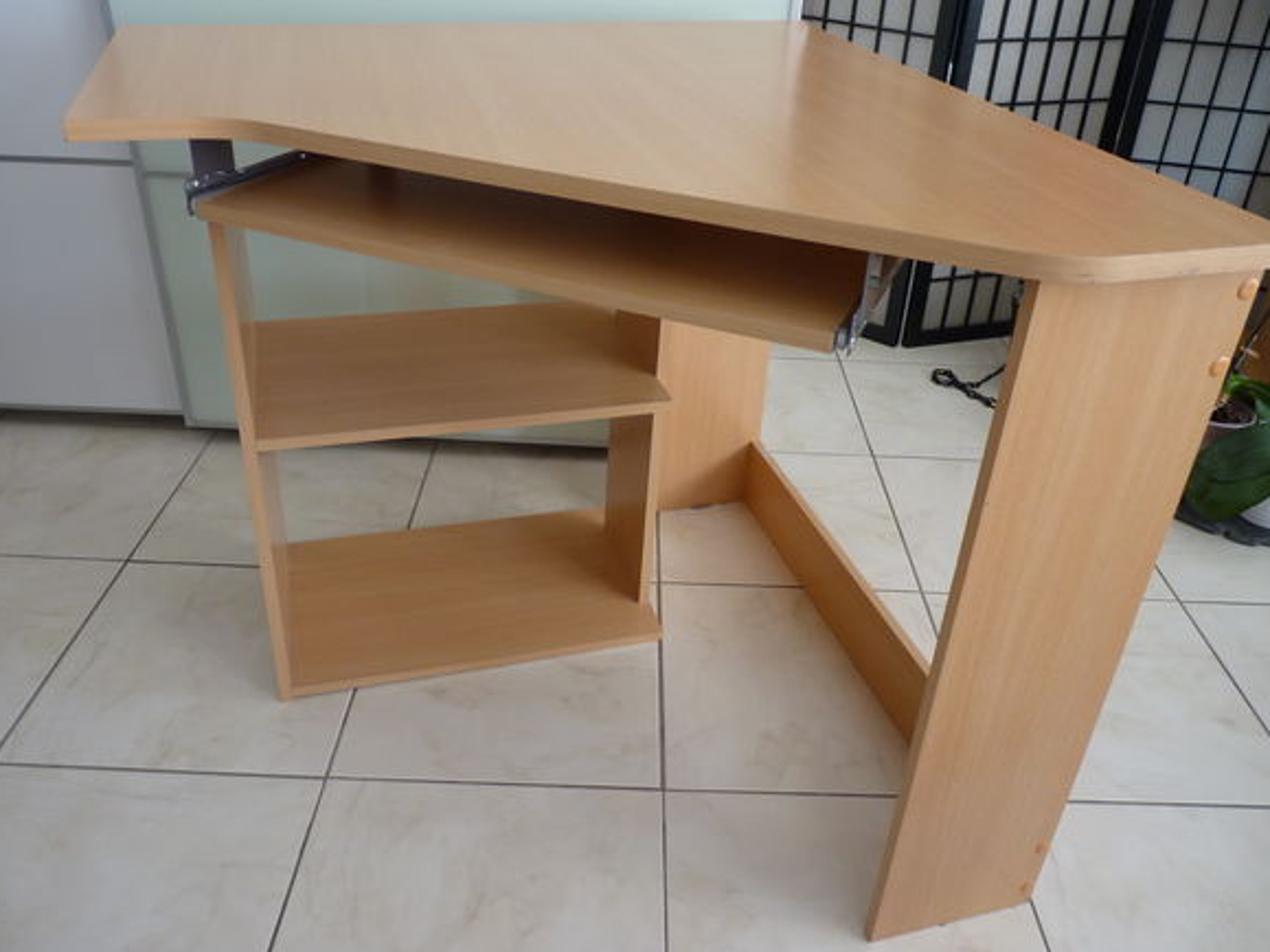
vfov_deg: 49.7
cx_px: 647
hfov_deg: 63.4
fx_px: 1027
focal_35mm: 28
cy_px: 469
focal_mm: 4.8
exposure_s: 1/30
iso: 160
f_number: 2.8
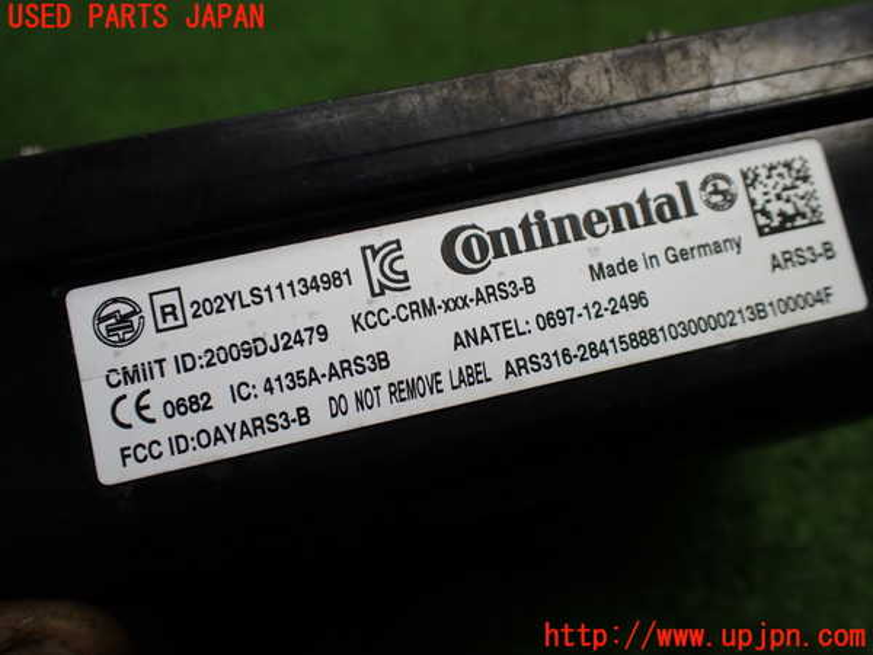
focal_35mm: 30
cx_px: 436
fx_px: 757
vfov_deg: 46.8
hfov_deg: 60.0
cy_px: 328
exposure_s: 1/125
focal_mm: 5.4
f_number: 2.3
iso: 200
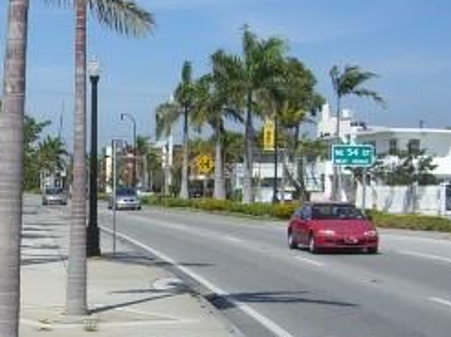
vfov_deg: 14.9
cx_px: 68
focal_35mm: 99
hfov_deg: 19.6
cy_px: 185
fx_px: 1289
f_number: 4.3
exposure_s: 1/1000
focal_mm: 6.2
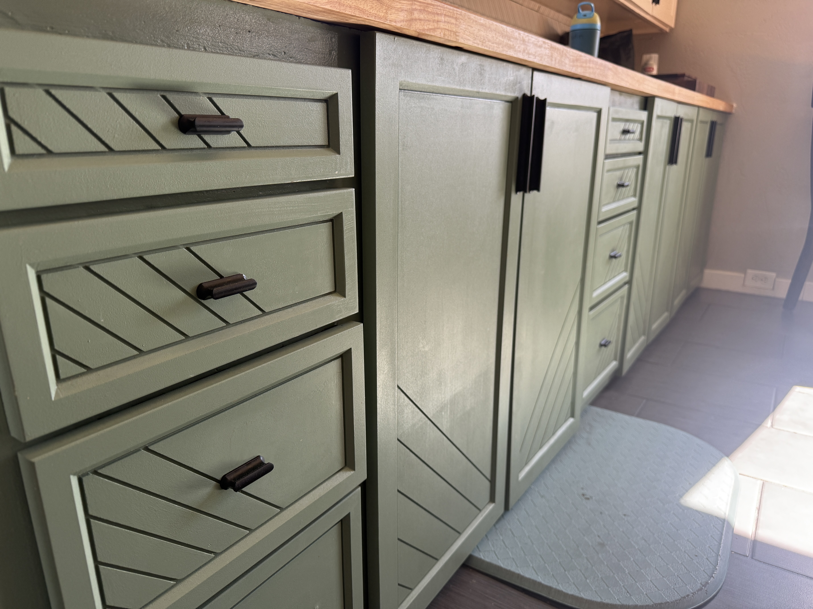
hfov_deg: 71.6
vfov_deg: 56.8
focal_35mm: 24
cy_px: 304
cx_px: 406
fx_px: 564
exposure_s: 1/121
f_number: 1.78
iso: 125
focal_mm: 6.76
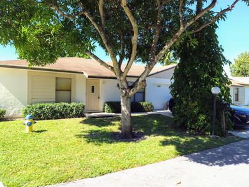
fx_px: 165
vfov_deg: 58.9
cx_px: 124
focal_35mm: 23
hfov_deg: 73.9
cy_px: 94
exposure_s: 1/702
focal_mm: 5.4
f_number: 1.8
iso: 50
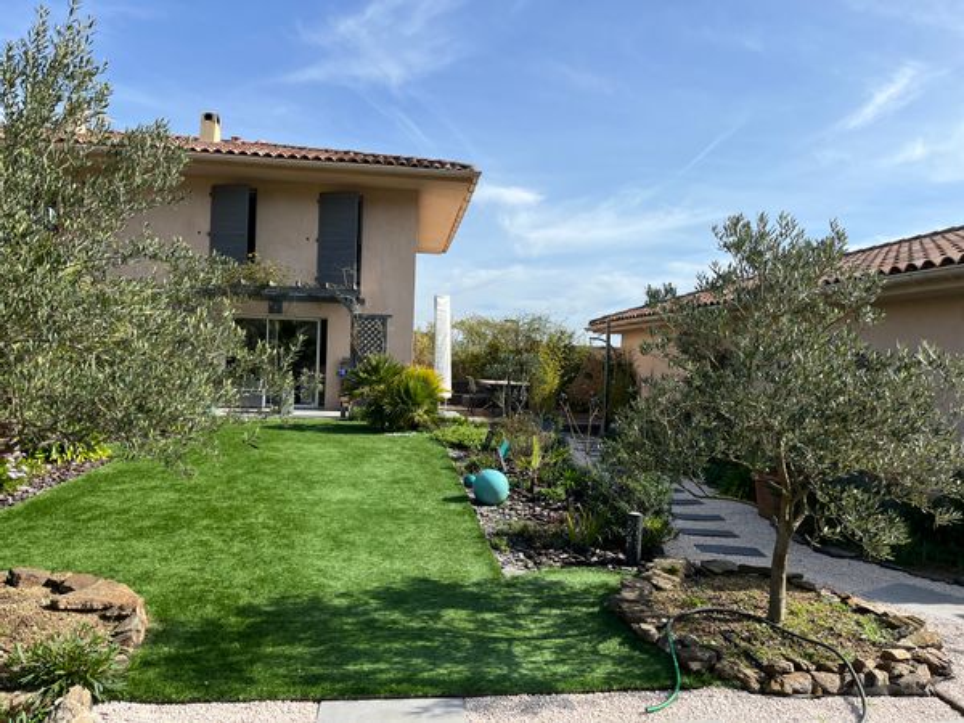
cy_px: 362
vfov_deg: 53.1
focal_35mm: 26
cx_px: 482
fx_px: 724
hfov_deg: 67.3
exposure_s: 1/3413
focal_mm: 5.1
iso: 50
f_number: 1.6
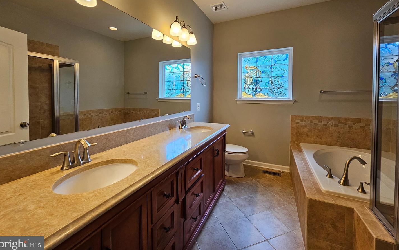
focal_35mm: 14
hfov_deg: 105.3
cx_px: 197
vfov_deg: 77.8
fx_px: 152
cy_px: 100
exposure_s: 1/60
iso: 125
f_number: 2.2
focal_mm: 2.2
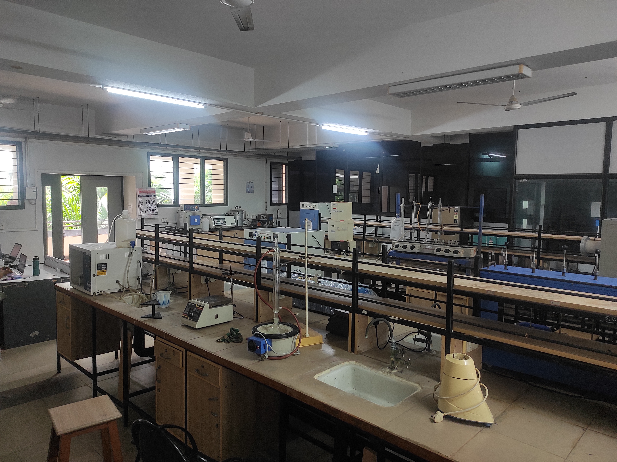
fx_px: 445
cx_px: 308
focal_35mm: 25
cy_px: 231
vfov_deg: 54.8
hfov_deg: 69.4
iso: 134
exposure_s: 1/33
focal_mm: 5.43
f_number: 1.89
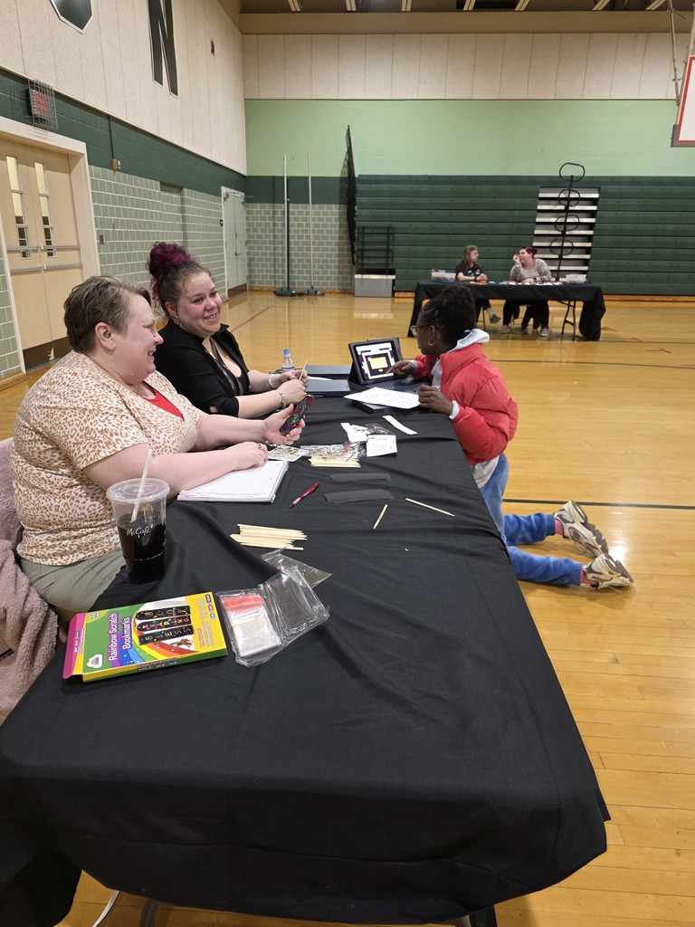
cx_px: 348
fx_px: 616
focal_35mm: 23
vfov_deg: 73.9
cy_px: 464
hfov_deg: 58.9
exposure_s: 1/120
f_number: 1.7
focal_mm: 6.3
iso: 320
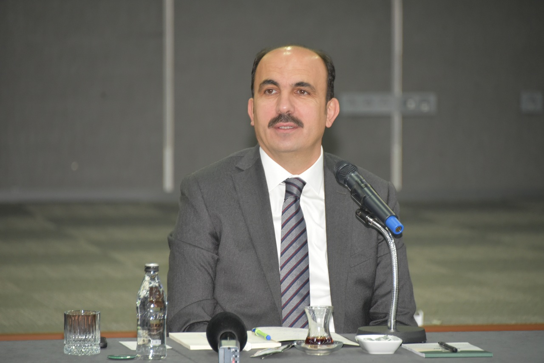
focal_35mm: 300
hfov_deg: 6.9
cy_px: 182
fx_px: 4534
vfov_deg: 4.6
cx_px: 272
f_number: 5.6
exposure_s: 1/60
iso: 2800
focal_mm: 300
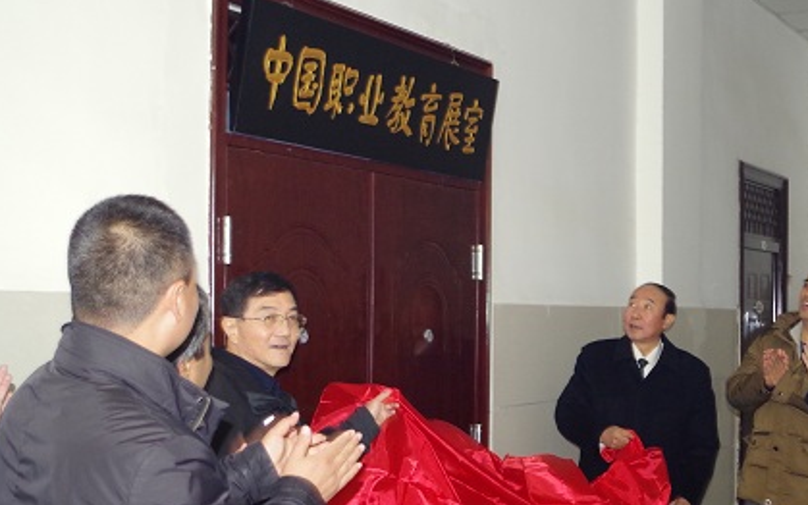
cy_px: 315
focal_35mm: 62
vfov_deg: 20.9
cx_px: 523
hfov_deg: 32.7
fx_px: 1365
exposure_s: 1/25
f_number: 4
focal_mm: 30.63
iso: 1600
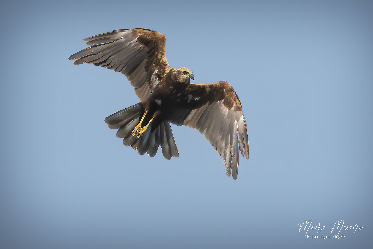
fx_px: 7772
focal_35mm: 750
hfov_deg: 2.7
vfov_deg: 1.8
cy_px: 124
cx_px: 186
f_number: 10
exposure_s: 1/4000
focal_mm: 500
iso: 2000
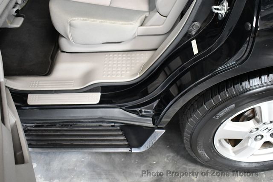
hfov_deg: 53.1
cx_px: 136
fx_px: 273
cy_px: 91
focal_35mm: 36
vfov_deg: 36.9
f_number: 3.5
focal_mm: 18
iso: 3200
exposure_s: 1/125
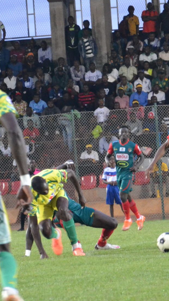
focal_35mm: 384
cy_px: 158
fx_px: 3062
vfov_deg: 5.6
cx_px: 104
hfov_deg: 3.2
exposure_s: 1/160
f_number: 5.6
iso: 3200
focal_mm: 105
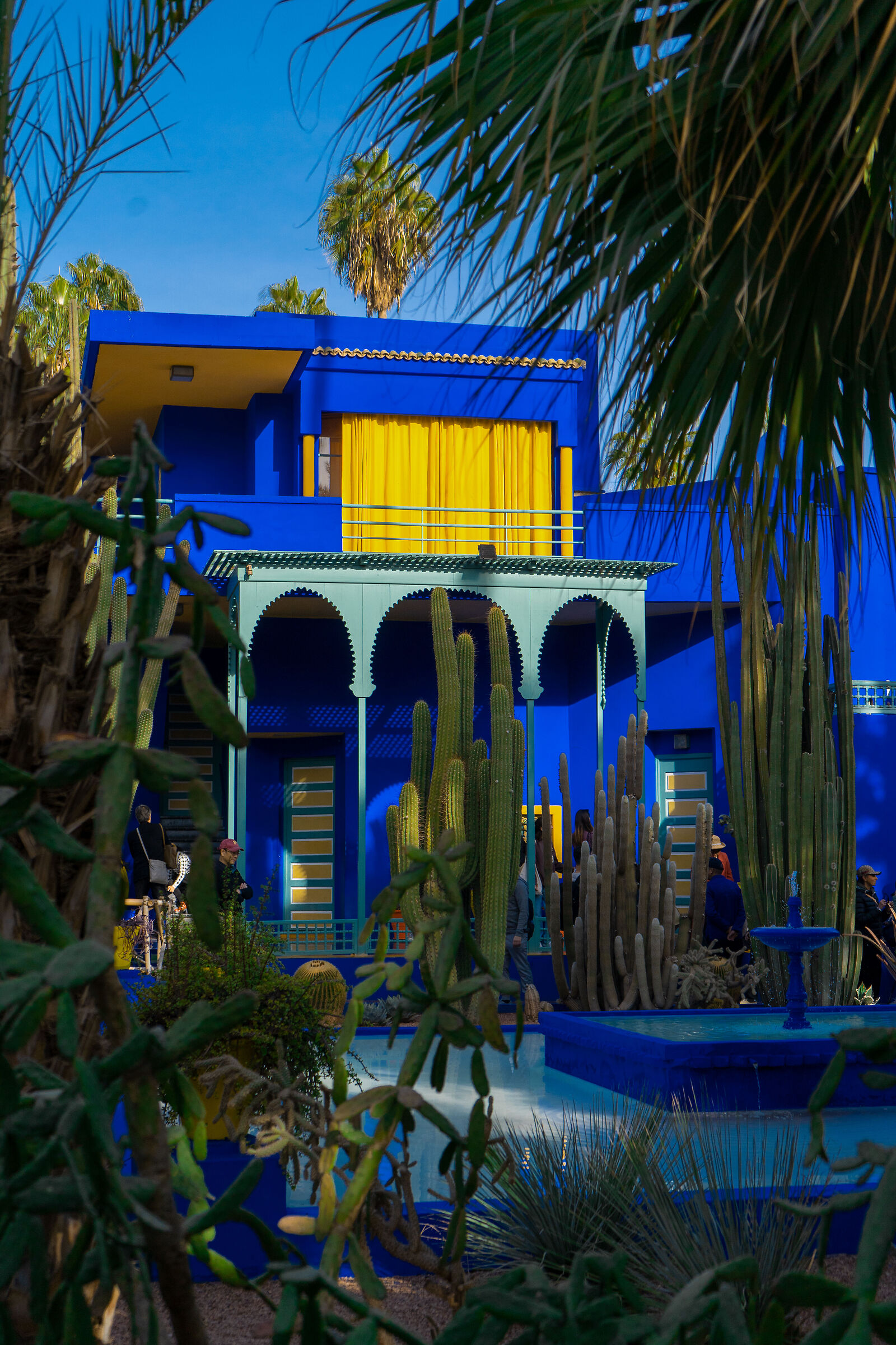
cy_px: 672
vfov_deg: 40.3
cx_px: 448
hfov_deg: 27.5
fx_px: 1829
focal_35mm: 49
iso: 500
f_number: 4.5
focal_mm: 49
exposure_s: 1/2500
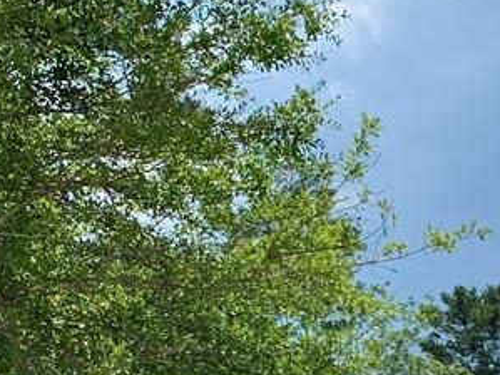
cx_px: 970
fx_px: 2007
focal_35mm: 139
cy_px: 675
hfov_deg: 12.6
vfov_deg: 10.1
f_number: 1.8
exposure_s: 1/3521
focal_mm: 4.25
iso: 25
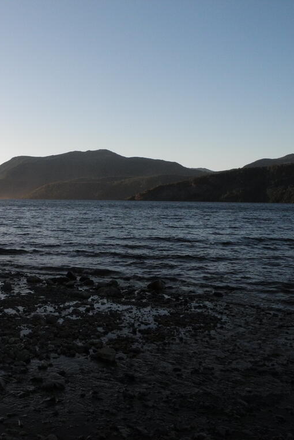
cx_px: 14
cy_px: 220
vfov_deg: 49.6
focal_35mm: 39
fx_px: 478
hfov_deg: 32.0
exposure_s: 1/1000
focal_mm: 6
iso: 400
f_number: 5
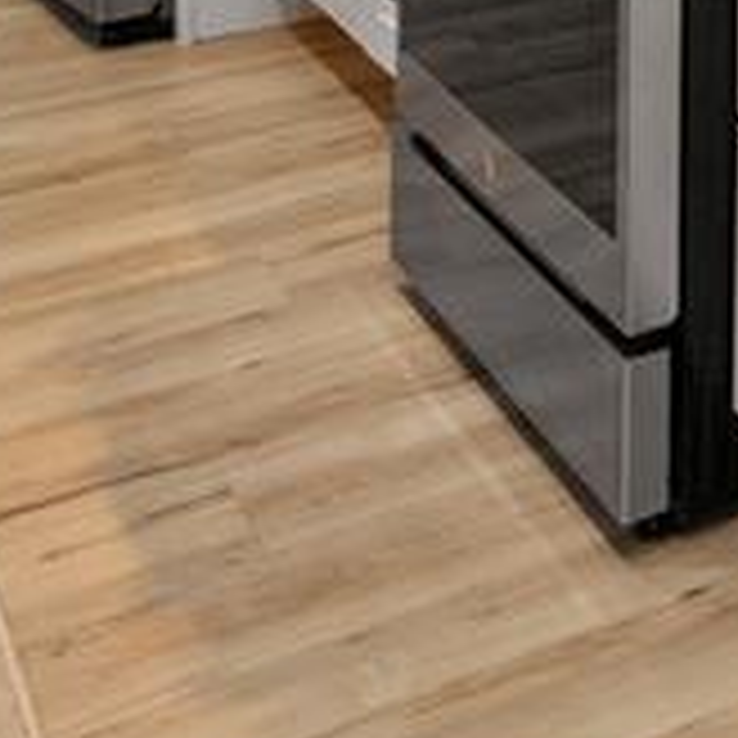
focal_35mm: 85
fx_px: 2050
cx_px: 1449
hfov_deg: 16.1
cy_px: -688
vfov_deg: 16.3
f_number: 8
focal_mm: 16
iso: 400
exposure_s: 1/40
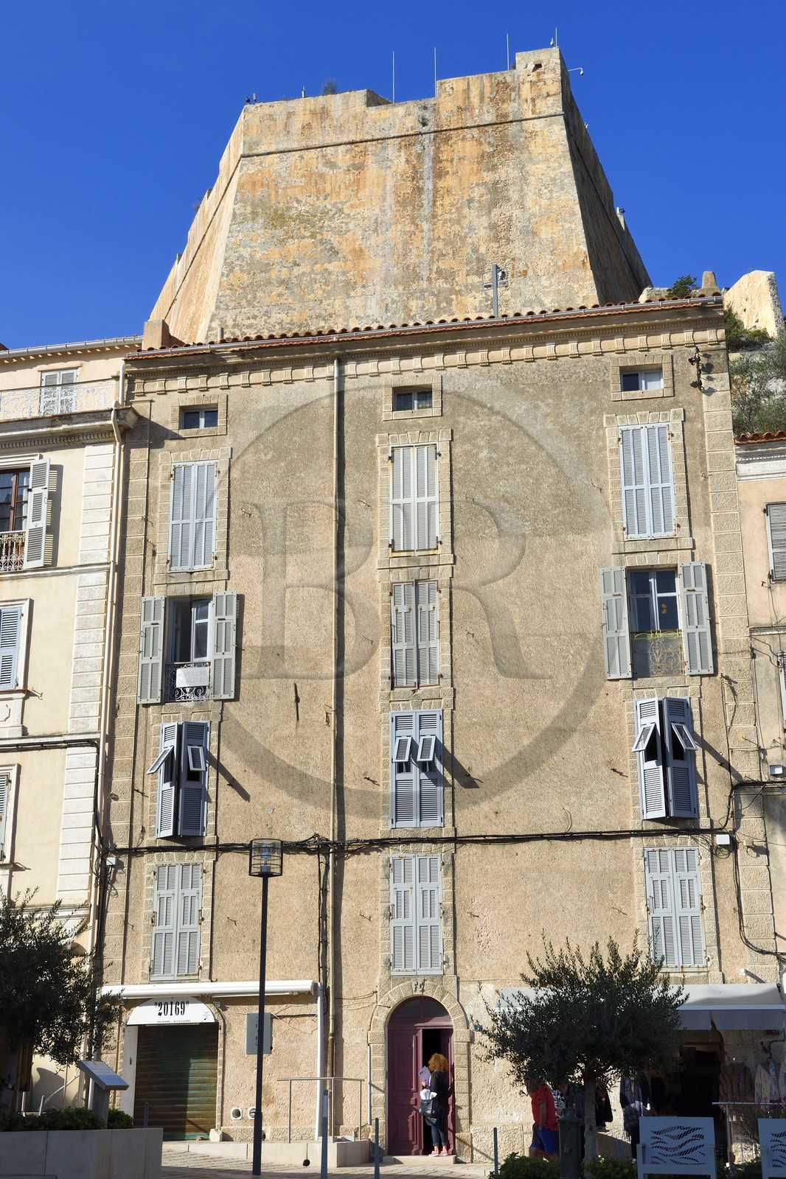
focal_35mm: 45
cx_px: 393
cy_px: 590
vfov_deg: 43.6
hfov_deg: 29.9
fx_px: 1474
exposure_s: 1/250
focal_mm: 45
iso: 200
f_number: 13
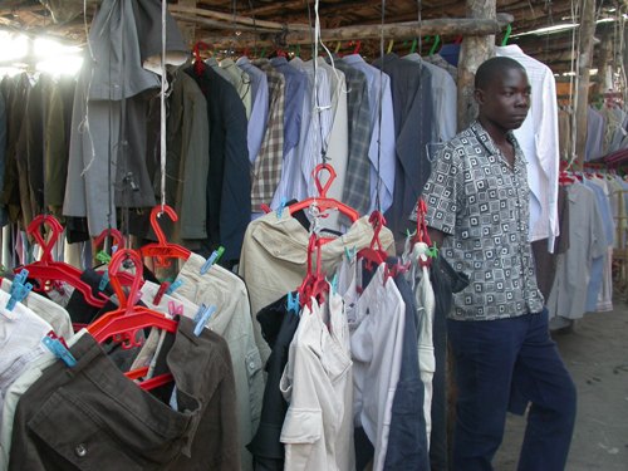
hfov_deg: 49.0
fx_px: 689
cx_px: 314
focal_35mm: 38
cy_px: 236
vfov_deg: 37.7
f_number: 3.3
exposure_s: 1/66.7
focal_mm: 7.85
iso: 100
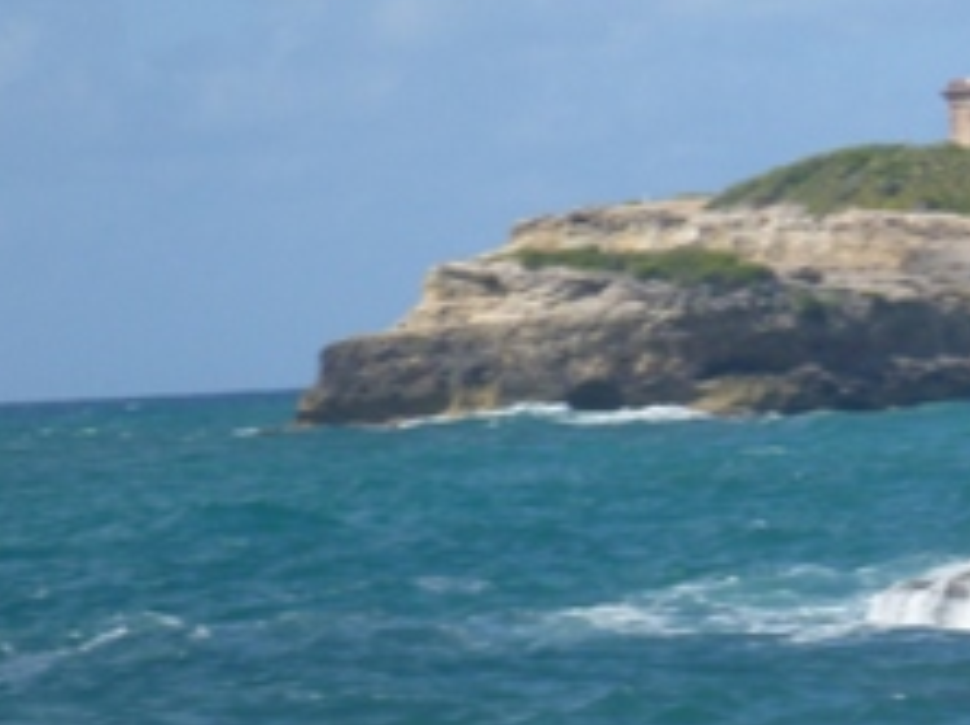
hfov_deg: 5.7
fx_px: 9685
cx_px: 1167
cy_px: 262
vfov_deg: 4.3
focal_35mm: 346
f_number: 5.8
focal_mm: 21.3
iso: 100
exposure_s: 1/320
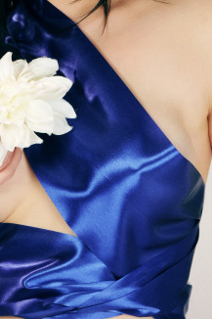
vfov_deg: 8.4
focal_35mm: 245
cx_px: 68
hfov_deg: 5.6
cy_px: 68
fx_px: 2166
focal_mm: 82
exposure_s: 1/100
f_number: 10
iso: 200
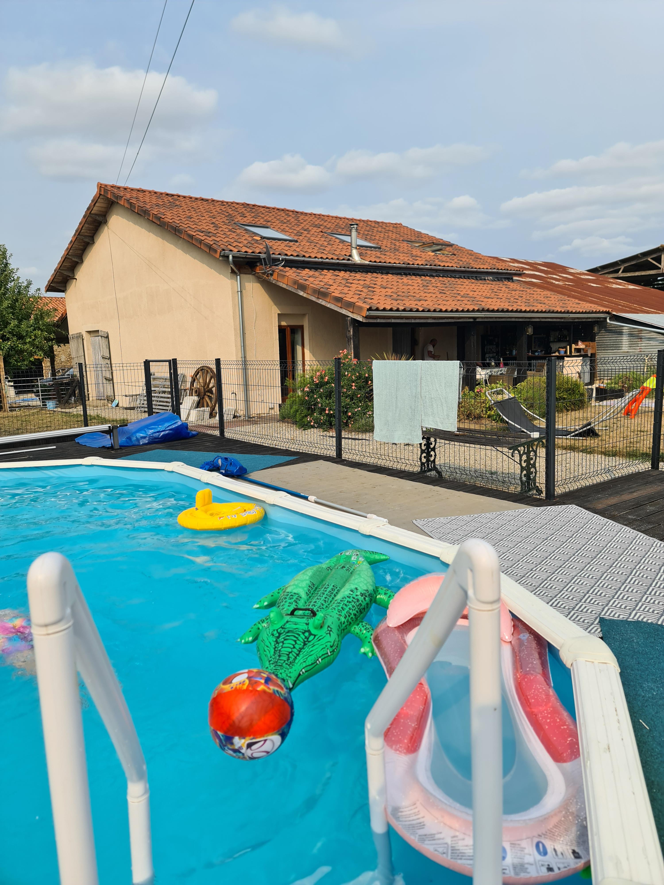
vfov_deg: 69.4
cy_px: 442
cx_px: 332
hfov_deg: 54.9
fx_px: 639
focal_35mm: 25
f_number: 1.8
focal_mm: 7
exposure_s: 1/868
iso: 50
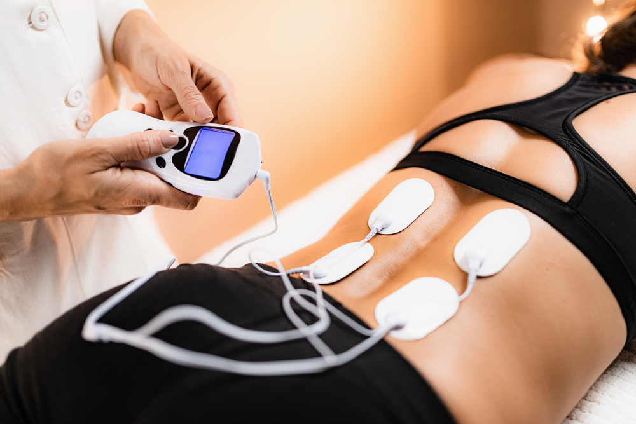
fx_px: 618
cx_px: 318
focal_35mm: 35
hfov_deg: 54.4
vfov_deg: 37.9
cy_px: 212
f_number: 1.6
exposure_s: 1/125
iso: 64
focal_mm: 35
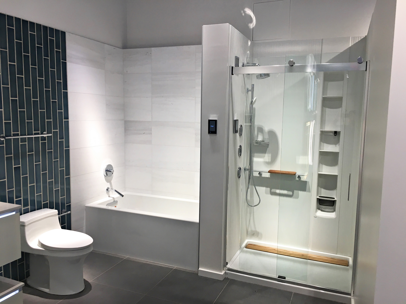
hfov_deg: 61.7
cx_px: 203
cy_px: 152
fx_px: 340
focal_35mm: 29
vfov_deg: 48.2
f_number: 2.2
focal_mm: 4.15
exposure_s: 1/40
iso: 25
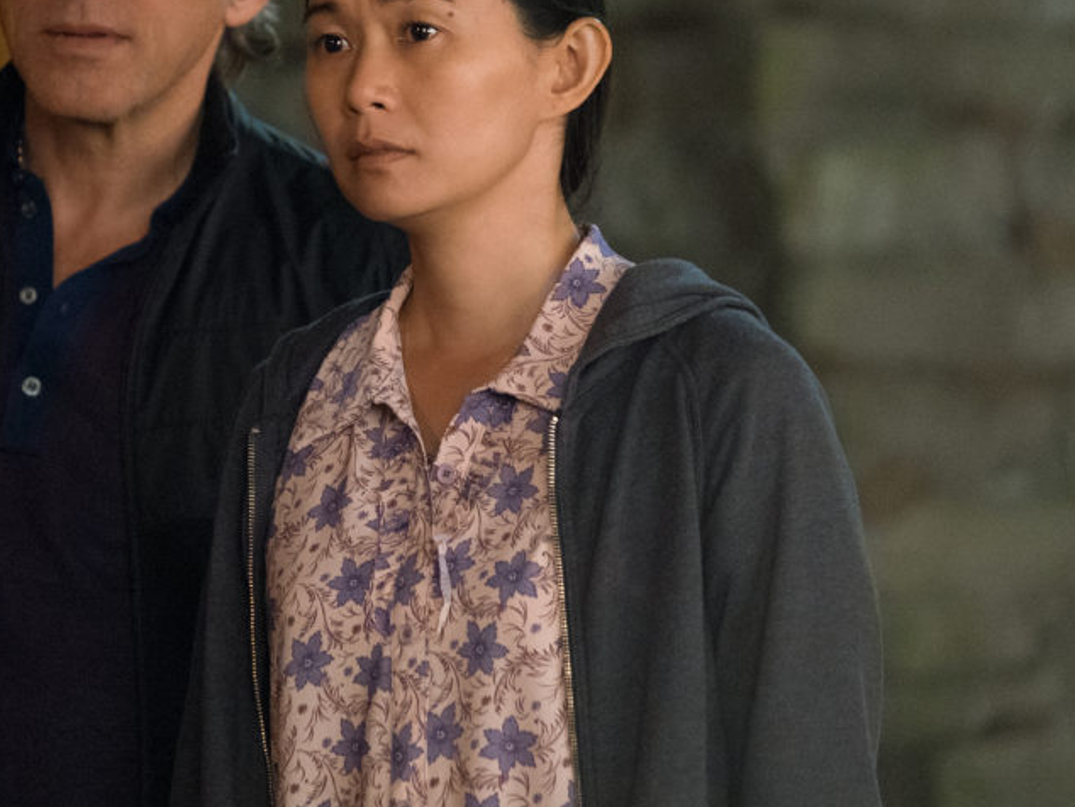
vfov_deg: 4.6
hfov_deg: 6.1
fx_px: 10128
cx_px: 307
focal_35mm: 326
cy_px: 274
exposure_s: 1/100
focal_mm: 140
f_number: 2.8
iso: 4000
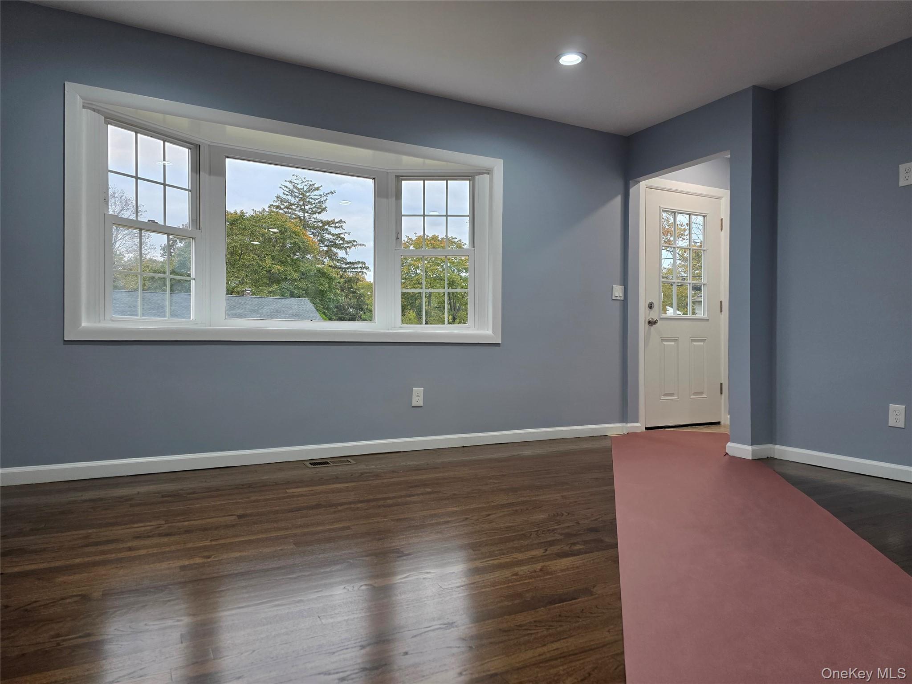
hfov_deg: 73.9
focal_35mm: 23
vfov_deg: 58.9
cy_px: 342
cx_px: 456
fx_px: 606
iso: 160
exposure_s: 1/120
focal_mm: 6.3
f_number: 1.7
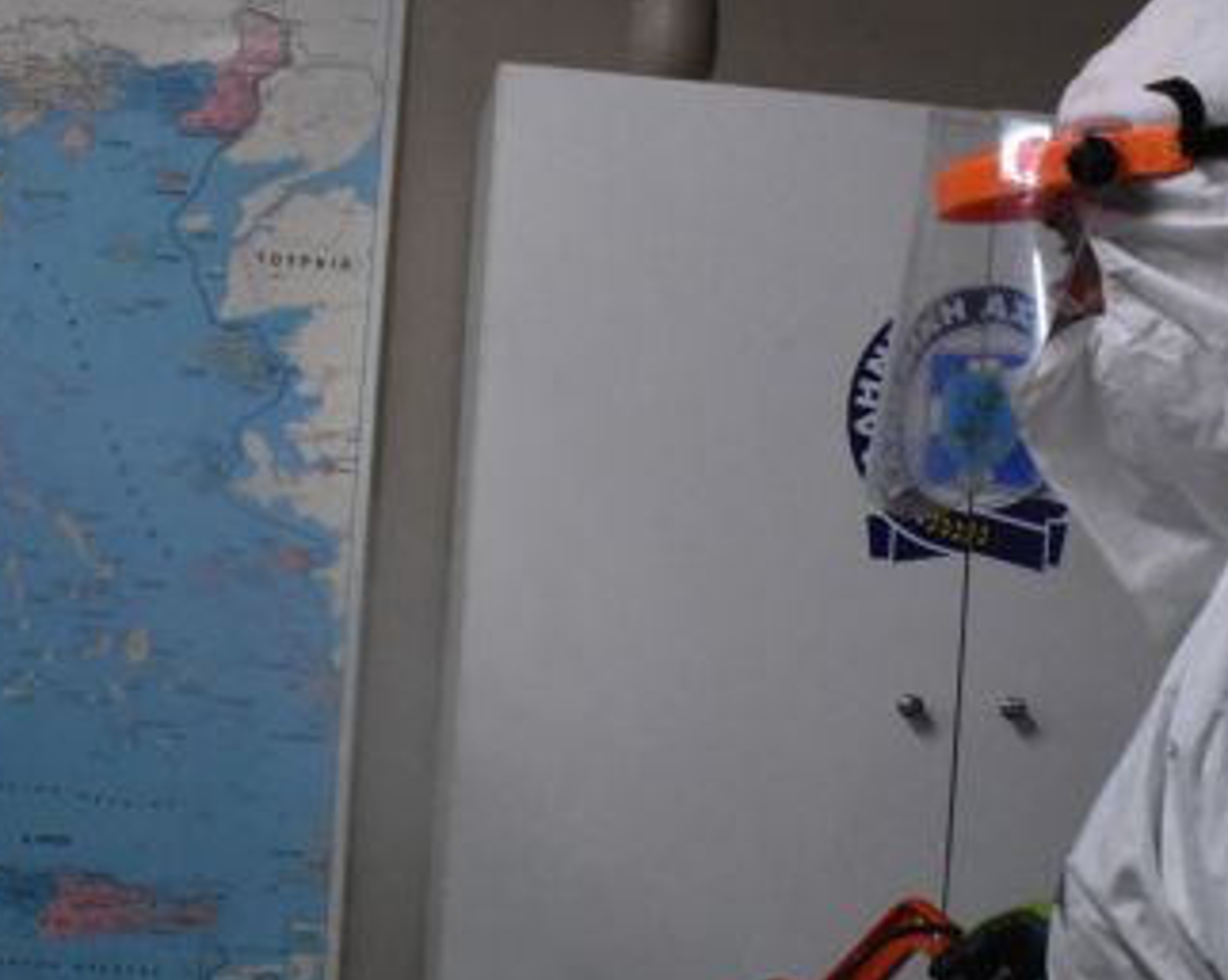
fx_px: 2033
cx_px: 645
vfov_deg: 27.1
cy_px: 559
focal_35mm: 56
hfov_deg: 33.6
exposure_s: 1/200
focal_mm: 20
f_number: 9
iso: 8000
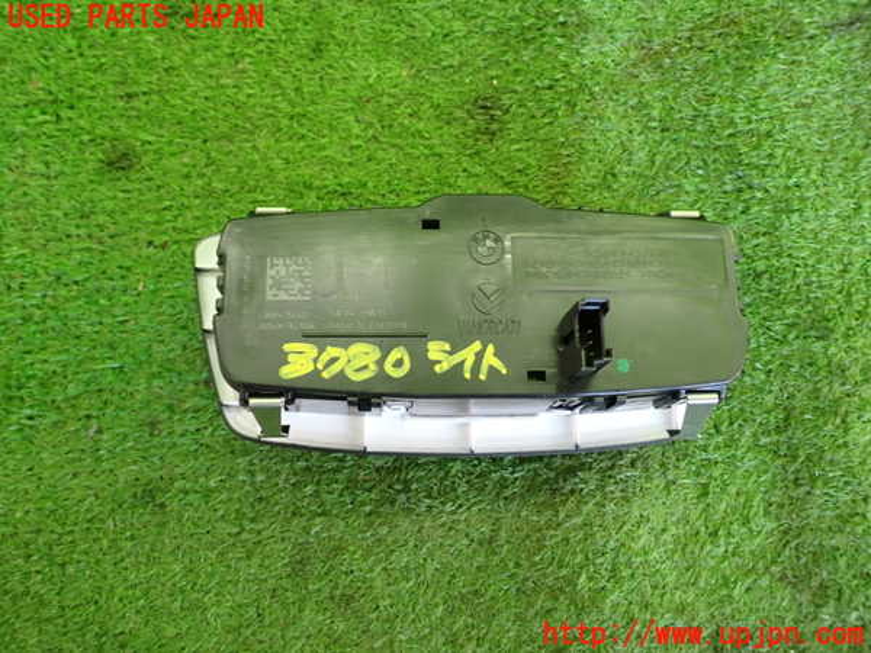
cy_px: 326
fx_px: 805
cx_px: 436
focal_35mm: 32
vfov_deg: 44.2
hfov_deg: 56.8
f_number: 2.4
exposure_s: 1/50
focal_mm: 5.79
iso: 200
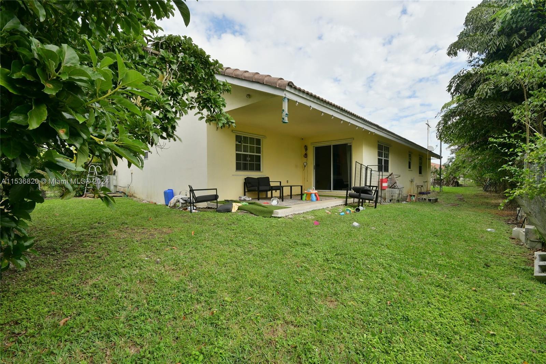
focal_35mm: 15
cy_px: 182
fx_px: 227
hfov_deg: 100.4
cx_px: 273
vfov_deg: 77.3
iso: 640
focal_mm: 10
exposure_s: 1/400
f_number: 10
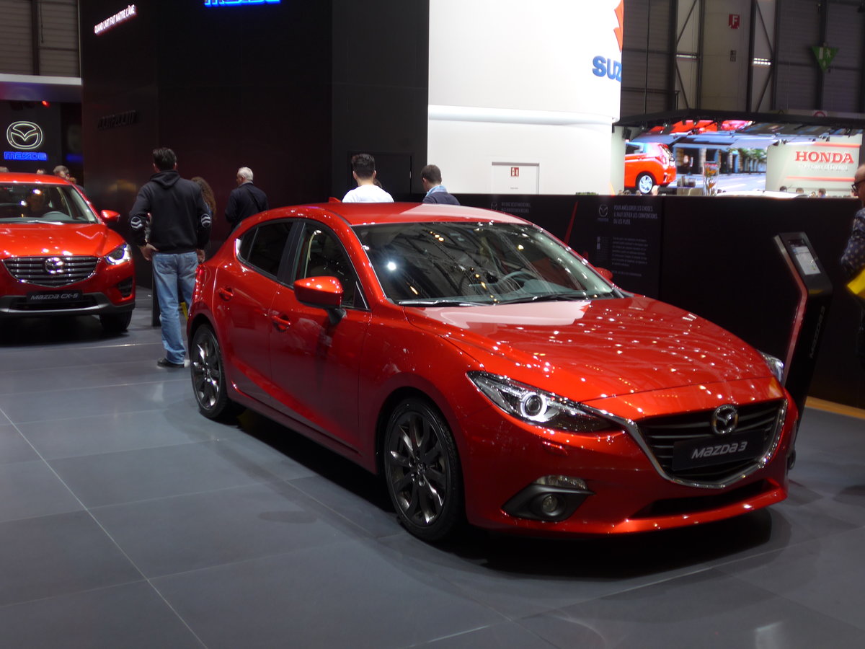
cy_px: 324
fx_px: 1025
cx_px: 432
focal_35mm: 41
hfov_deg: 45.8
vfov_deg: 35.1
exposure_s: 1/60
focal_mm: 8.4
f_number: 2.6
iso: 100
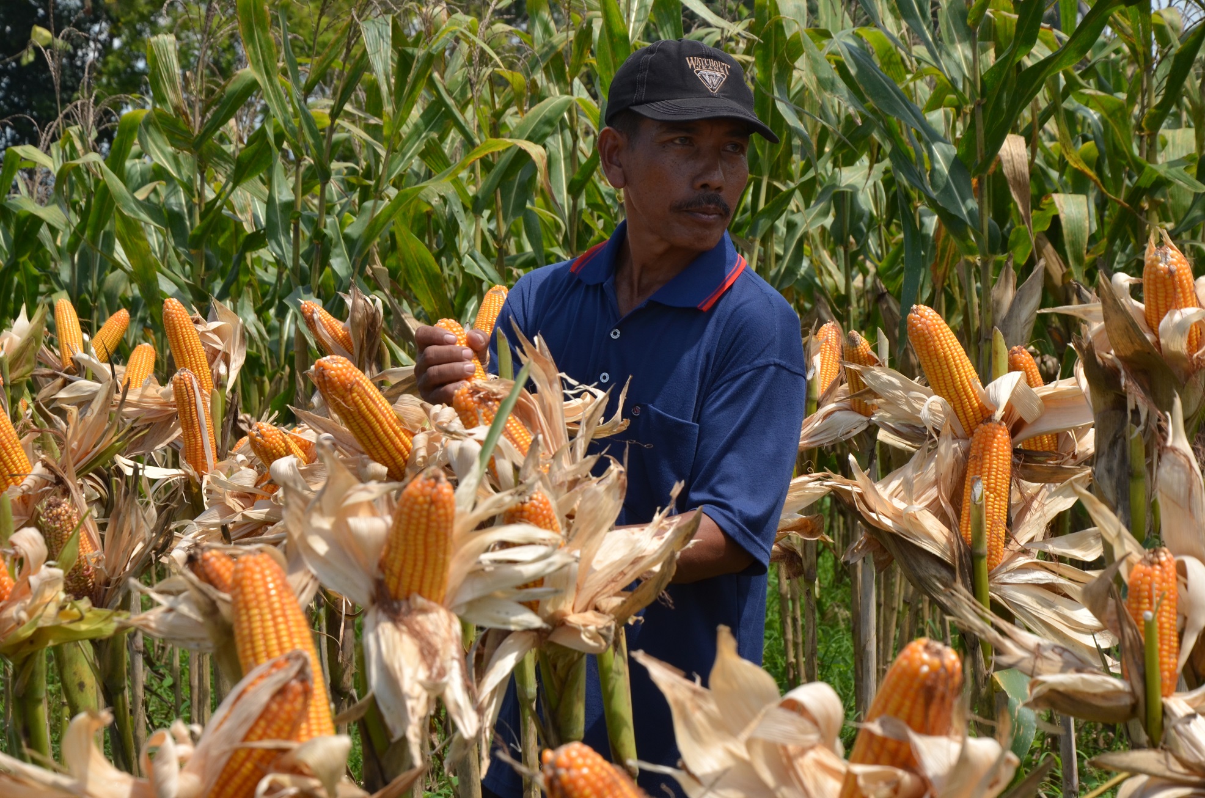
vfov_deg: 12.1
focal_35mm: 112
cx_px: 602
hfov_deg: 18.2
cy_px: 399
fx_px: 3758
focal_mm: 75
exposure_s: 1/250
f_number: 11
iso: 200
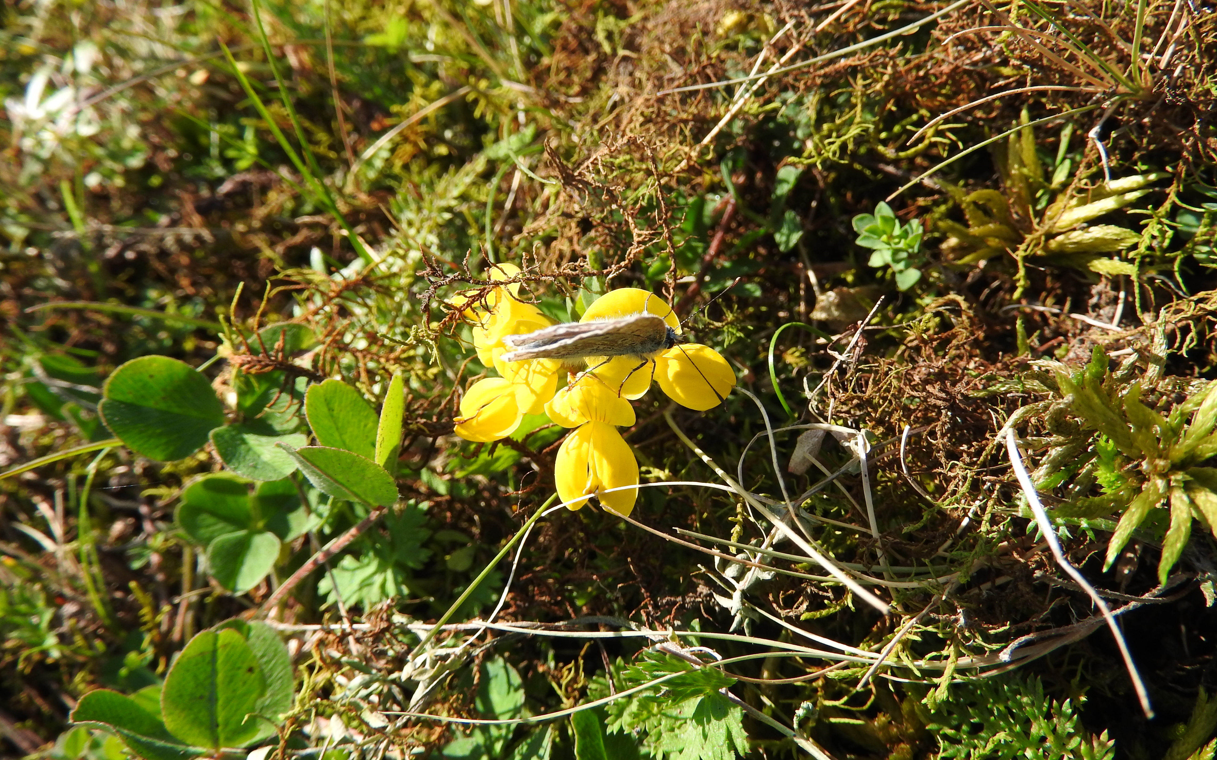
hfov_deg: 59.7
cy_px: 355
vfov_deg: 39.4
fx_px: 1061
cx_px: 607
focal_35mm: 32
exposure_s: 1/640
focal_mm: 5.4
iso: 100
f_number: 3.5
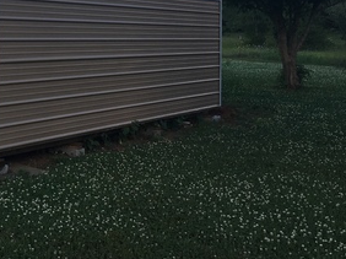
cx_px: 1
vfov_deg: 22.0
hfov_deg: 28.1
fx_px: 649
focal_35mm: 65
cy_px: 21
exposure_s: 1/657
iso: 25
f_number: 2.2
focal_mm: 4.15
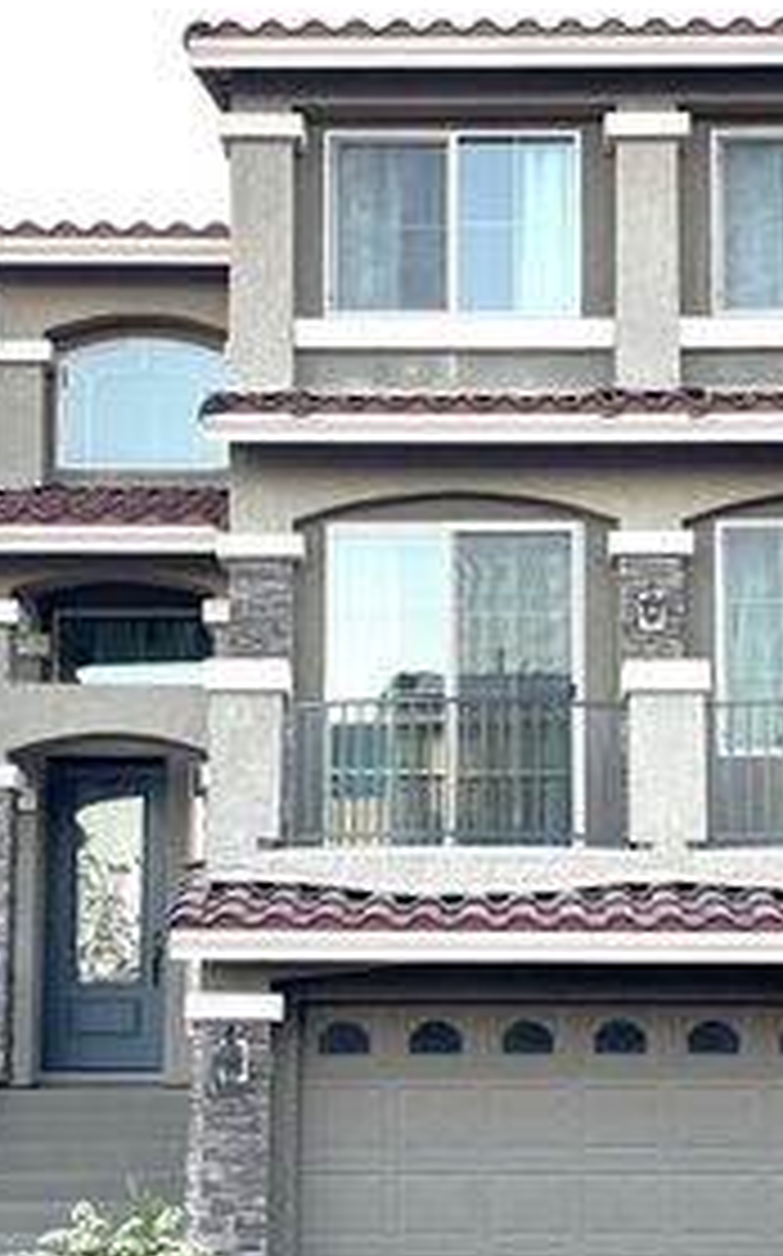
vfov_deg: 27.1
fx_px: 2599
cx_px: 450
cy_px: 781
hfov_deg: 17.1
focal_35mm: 76
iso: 50
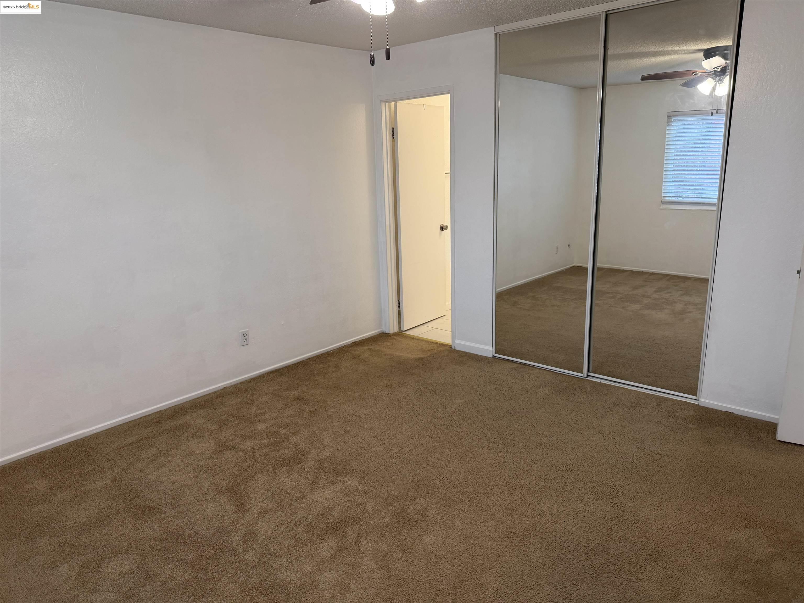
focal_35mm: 24
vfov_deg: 56.8
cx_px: 402
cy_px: 302
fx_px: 557
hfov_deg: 71.6
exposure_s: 1/120
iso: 200
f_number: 1.78
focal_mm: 6.76
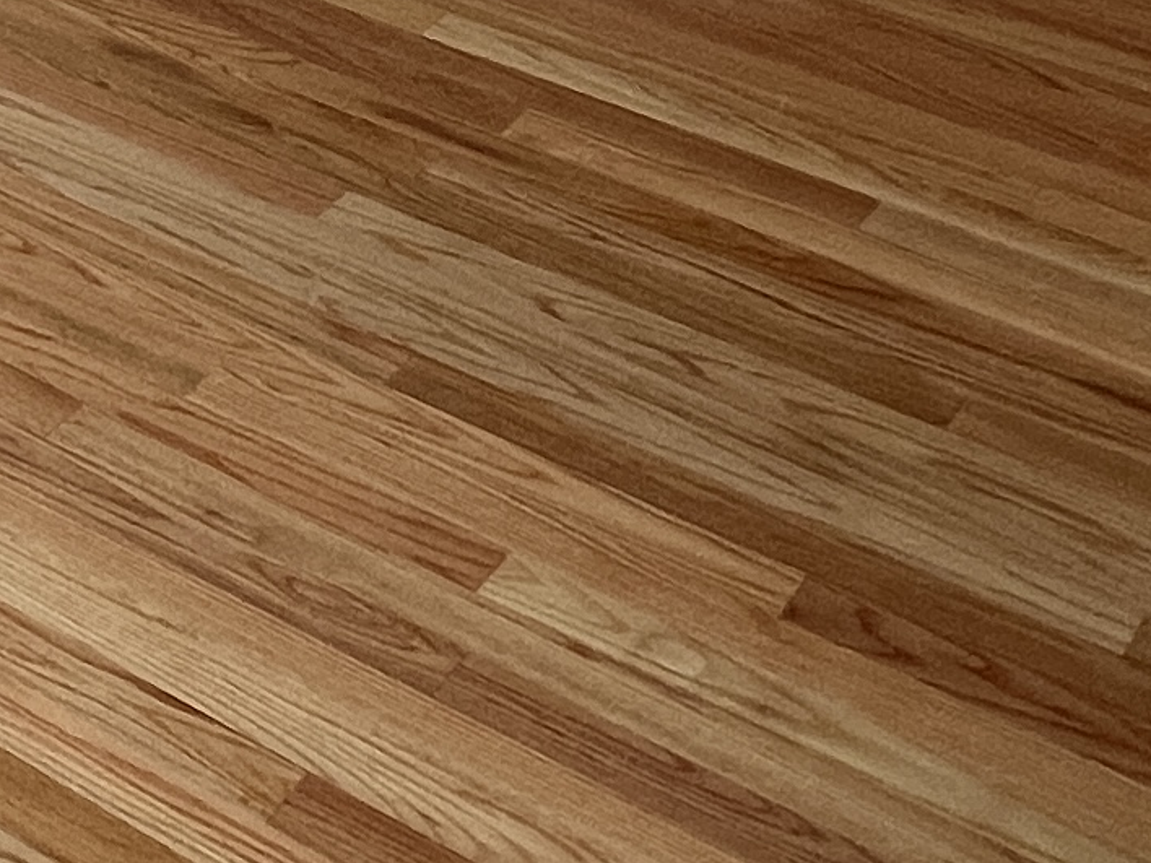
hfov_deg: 19.1
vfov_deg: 18.6
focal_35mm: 74
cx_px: -995
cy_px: -239
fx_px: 2461
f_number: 1.8
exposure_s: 1/99
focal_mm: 1.57
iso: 80
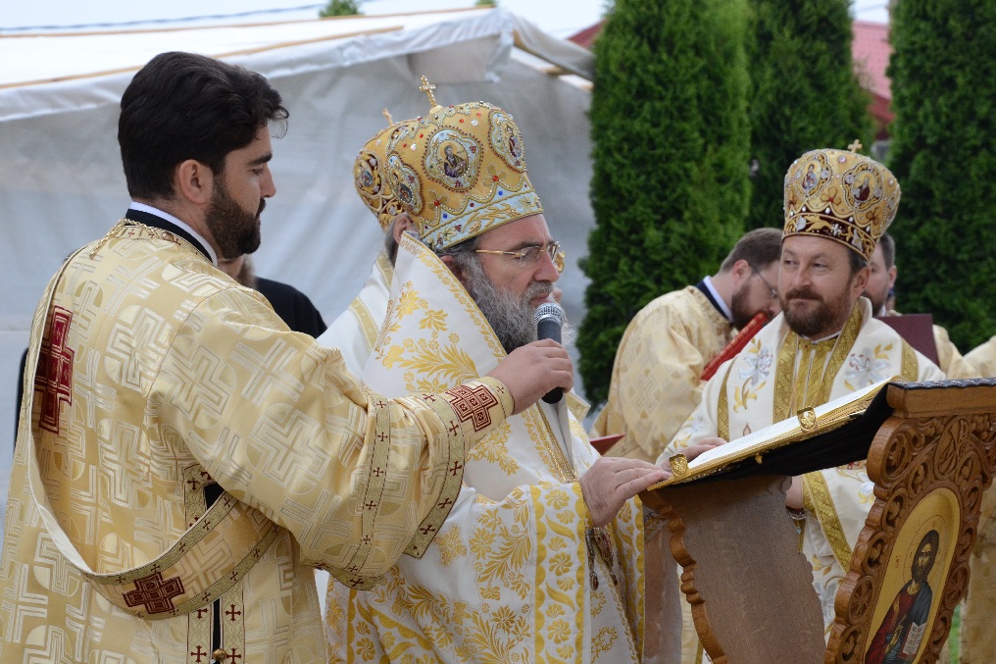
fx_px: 3430
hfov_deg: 16.5
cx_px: 488
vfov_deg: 11.0
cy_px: 383
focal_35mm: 124
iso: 1000
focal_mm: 70
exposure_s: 1/200
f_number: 8
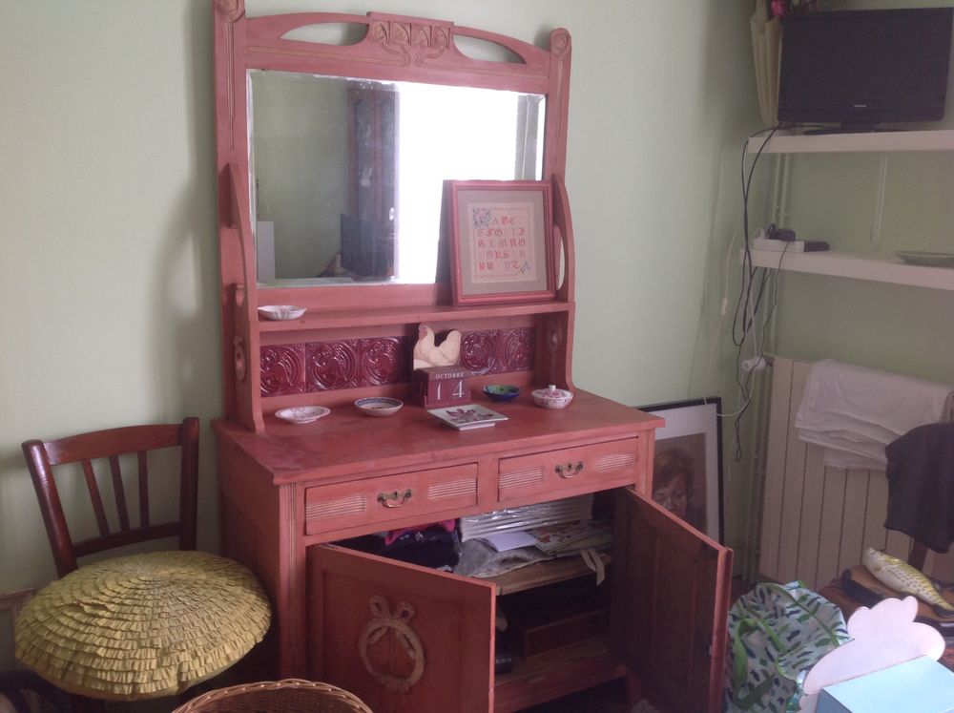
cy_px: 356
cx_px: 477
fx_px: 963
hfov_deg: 52.7
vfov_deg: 40.6
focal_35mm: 35
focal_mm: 4.28
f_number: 2.4
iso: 80
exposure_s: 1/15
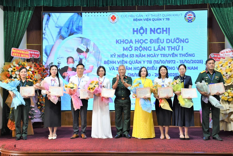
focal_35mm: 45
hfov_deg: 43.6
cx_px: 116
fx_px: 291
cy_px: 78
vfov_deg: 29.9
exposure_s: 1/100
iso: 1000
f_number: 7.1
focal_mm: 30
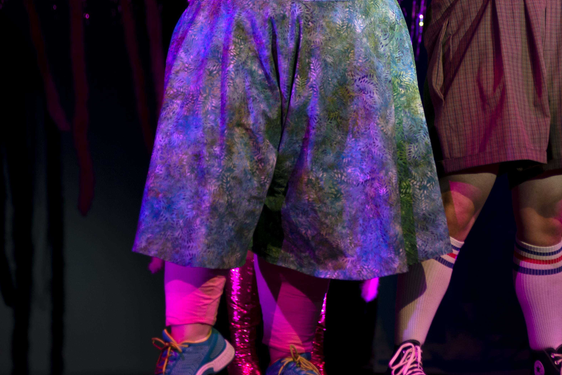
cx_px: 430
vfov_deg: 4.2
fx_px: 5106
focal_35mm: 327
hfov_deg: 6.3
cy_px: 34
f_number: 2.8
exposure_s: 1/320
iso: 400
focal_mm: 170
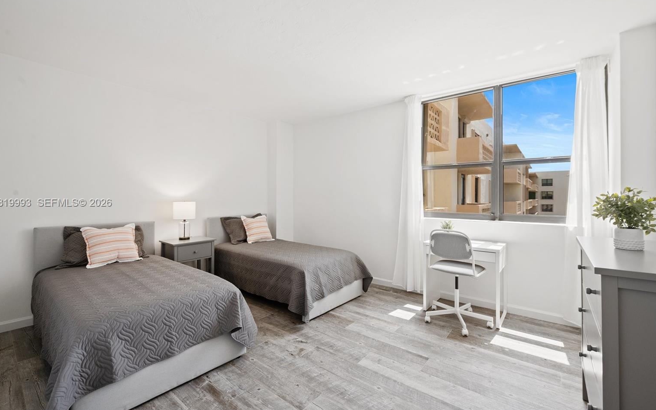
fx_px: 268
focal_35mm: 15
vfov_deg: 74.8
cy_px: 203
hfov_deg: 101.5
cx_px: 322
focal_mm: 14
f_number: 8
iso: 200
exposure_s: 1/13
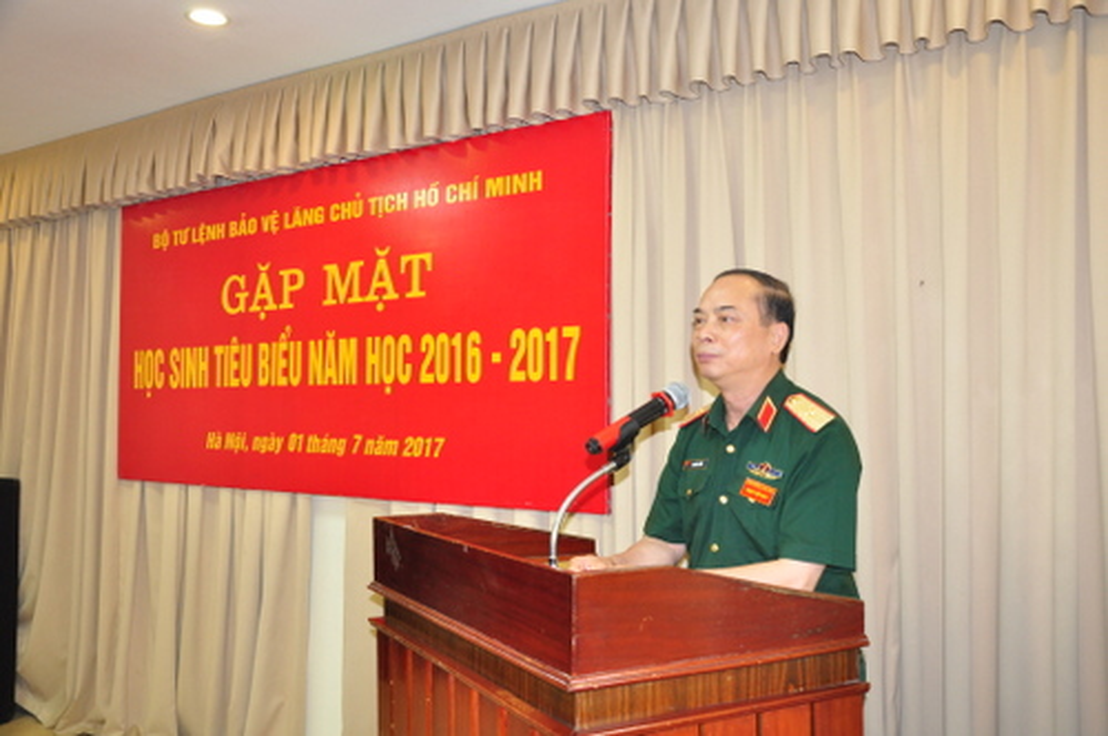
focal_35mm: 32
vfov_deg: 41.6
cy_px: 368
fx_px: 968
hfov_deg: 59.6
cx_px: 554
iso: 1000
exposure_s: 1/60
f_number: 5.6
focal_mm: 21
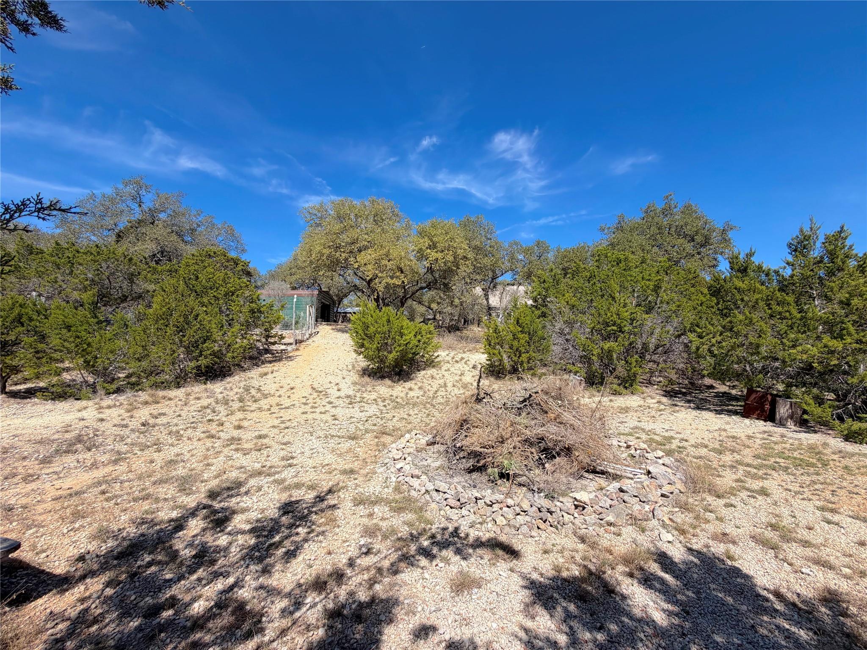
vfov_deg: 85.7
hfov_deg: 102.1
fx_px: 351
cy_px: 325
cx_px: 434
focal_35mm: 14
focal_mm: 2.22
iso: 20
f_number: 2.2
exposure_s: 1/799
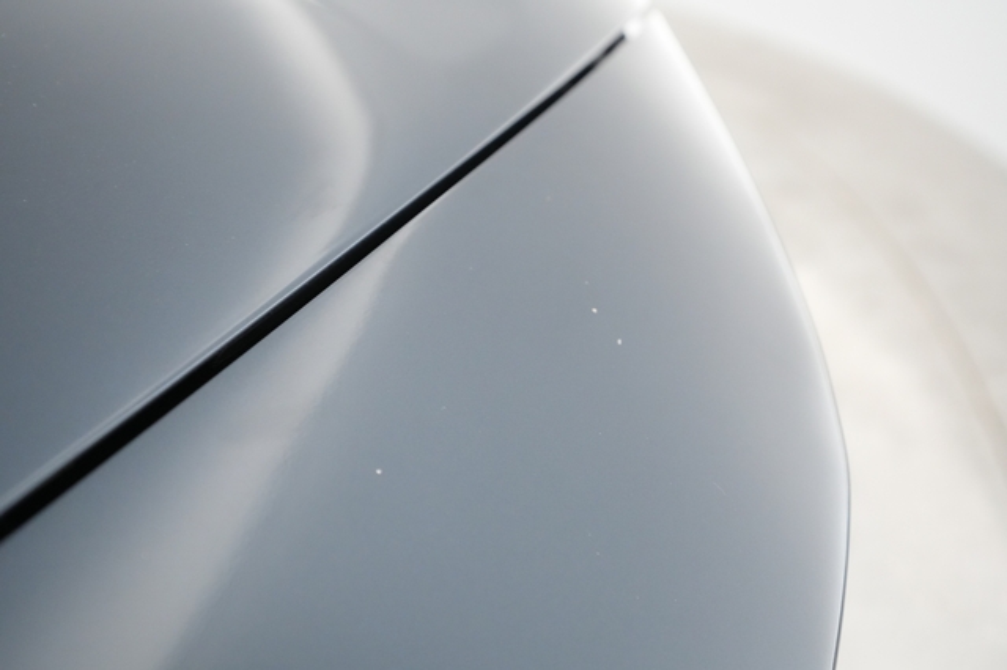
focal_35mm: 28
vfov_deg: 46.4
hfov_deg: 65.5
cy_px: 335
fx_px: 783
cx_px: 504
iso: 6400
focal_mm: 28
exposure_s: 1/100
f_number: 4.5
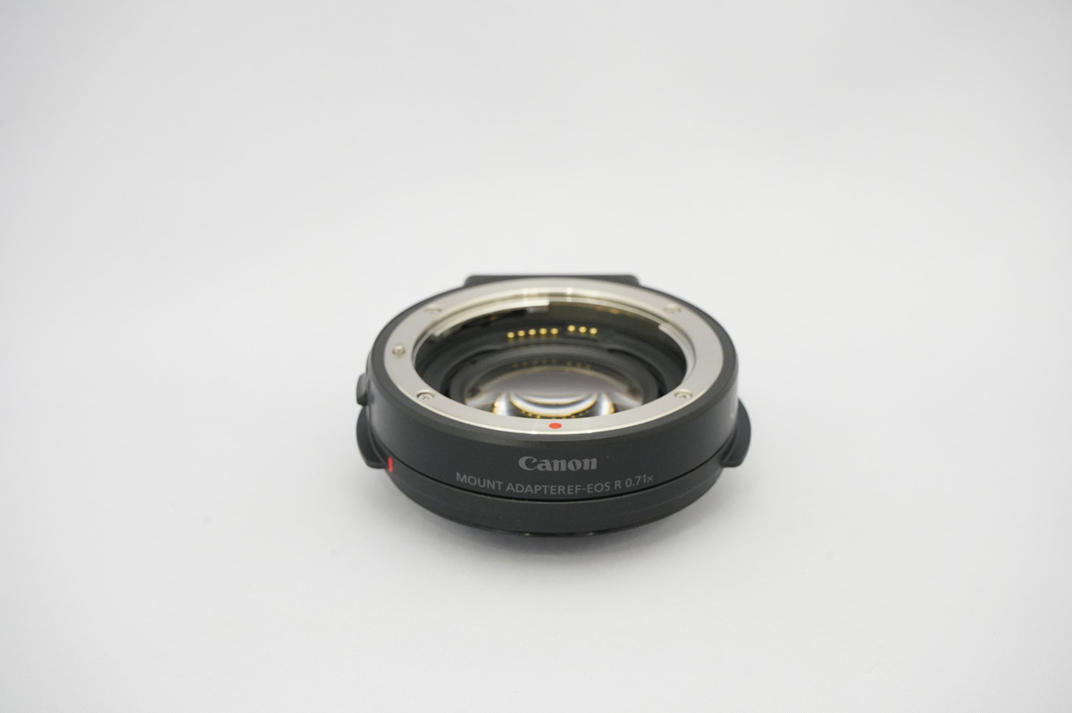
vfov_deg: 19.7
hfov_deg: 29.3
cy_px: 356
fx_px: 2053
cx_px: 536
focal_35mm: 69
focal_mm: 69
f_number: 11
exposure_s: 1/30
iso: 4000
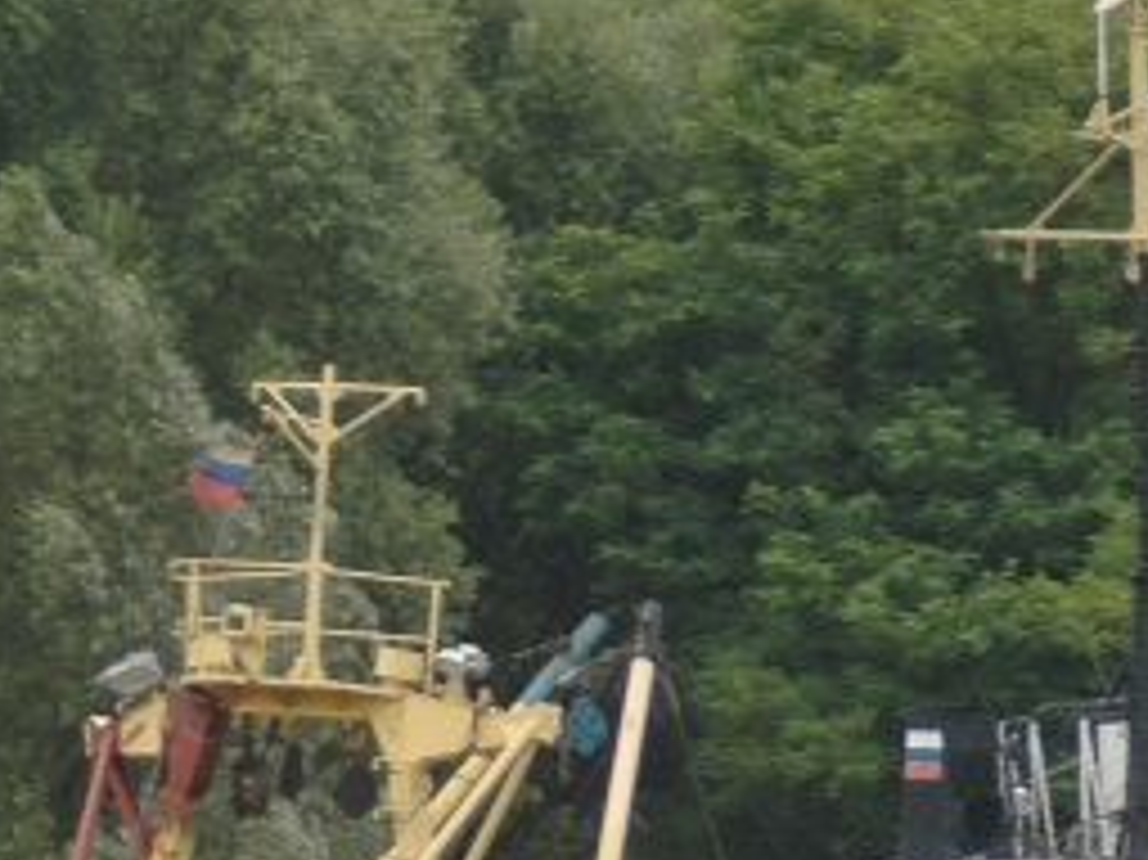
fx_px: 23254
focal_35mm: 702
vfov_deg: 2.1
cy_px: 783
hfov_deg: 2.8
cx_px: 554
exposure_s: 1/160
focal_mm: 155
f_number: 4.5
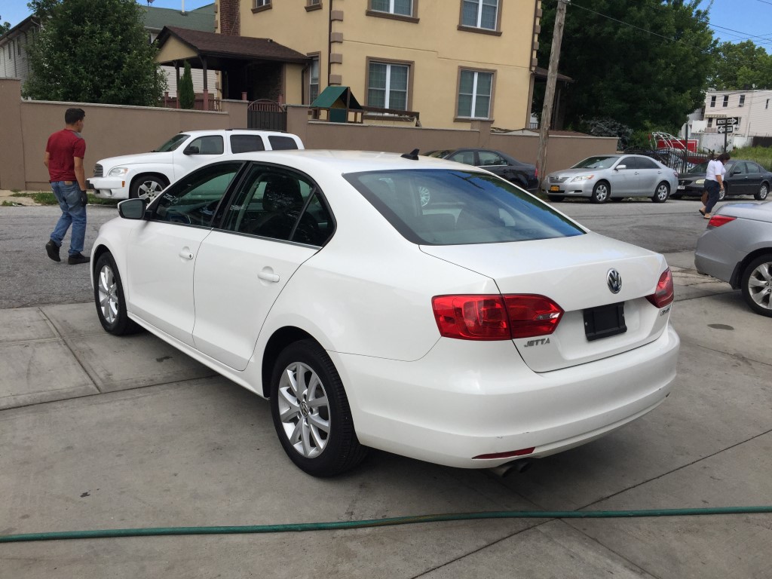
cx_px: 386
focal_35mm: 29
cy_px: 290
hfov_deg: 61.7
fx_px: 647
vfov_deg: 48.2
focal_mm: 4.15
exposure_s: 1/2198
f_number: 2.2
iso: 32
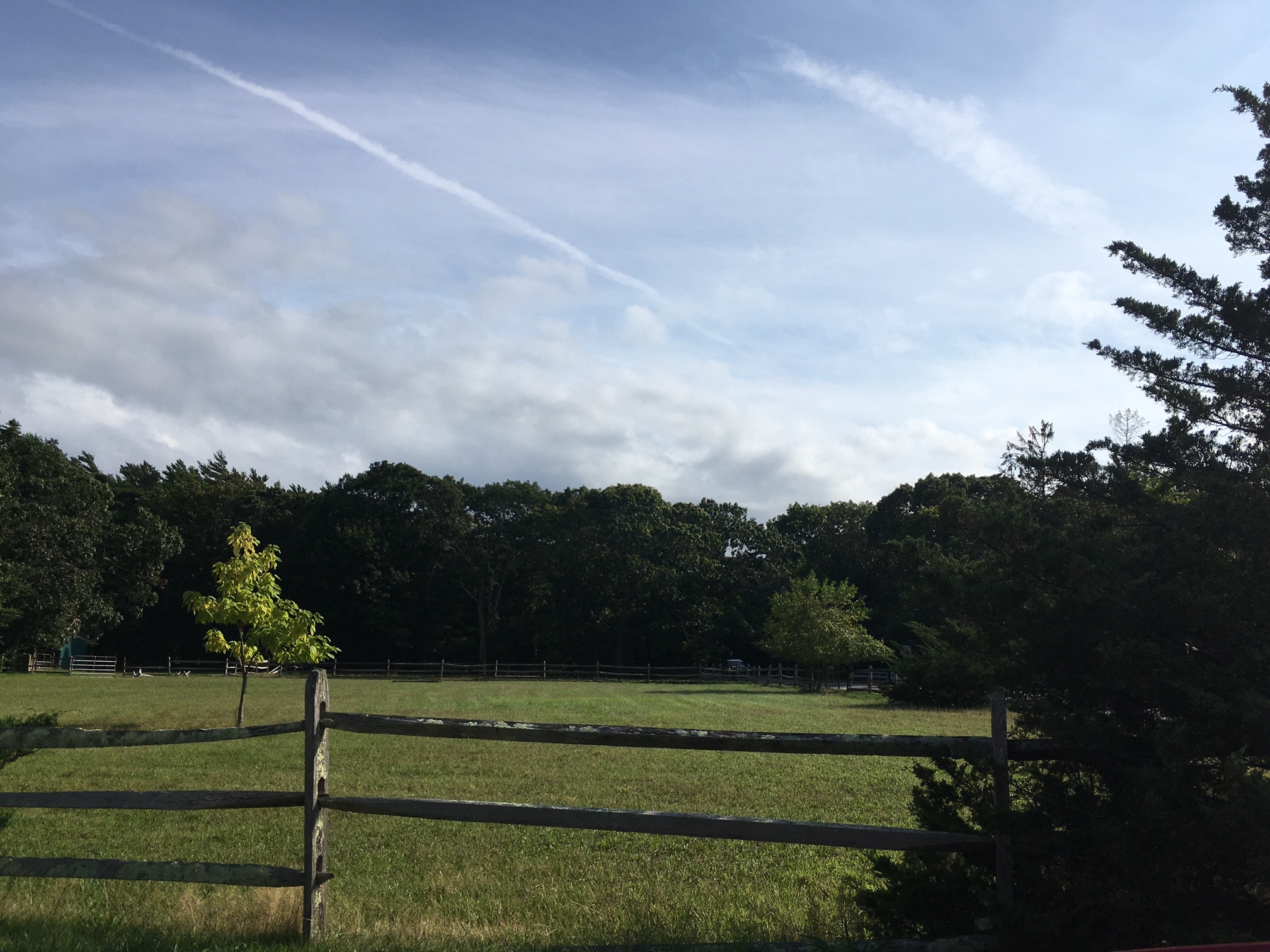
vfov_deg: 48.2
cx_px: 635
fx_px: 1064
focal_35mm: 29
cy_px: 476
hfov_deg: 61.7
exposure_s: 1/3205
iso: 25
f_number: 2.2
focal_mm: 4.15
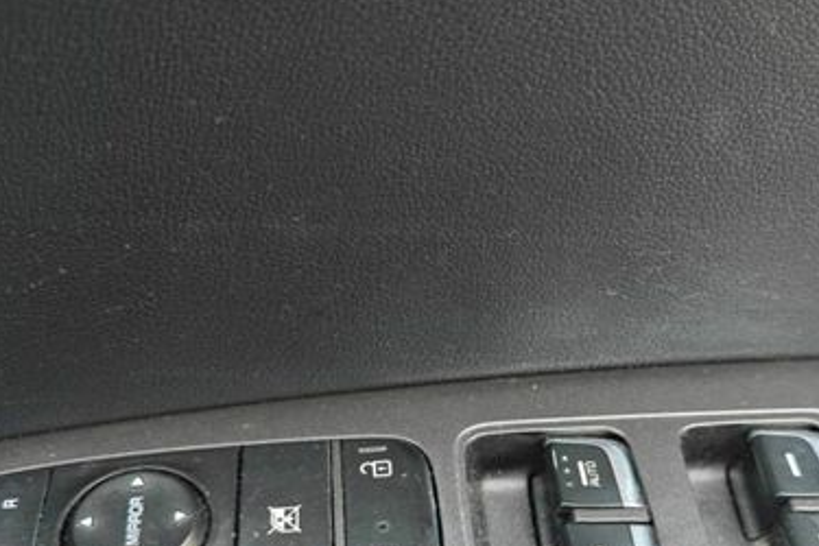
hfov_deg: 48.3
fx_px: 910
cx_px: 467
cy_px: 442
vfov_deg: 32.4
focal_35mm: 40
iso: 640
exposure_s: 1/100
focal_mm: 6.06
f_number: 1.7
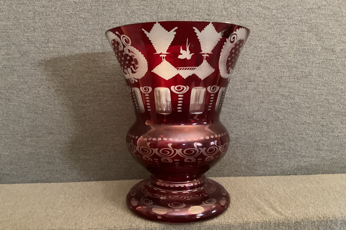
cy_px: 114
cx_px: 172
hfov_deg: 60.3
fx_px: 298
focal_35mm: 31
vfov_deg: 42.3
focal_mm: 3
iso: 500
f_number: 1.8
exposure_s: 1/20
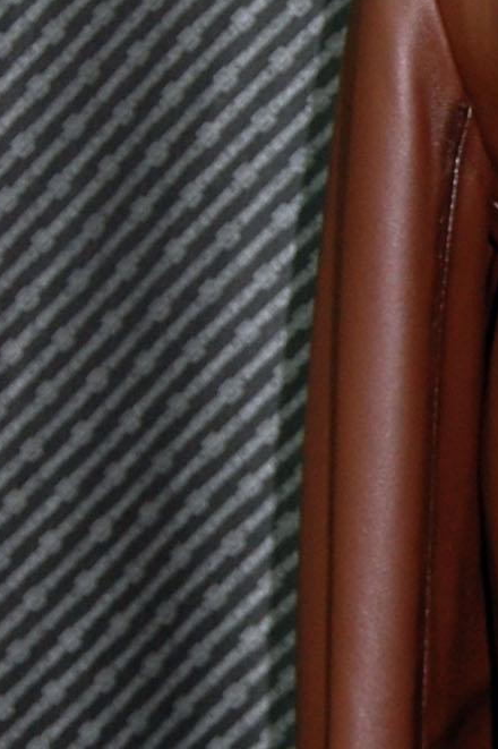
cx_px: 1119
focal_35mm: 232
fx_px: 4819
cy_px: 178
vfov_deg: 8.9
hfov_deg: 5.7
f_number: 4.5
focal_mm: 34
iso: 400
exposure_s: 1/60
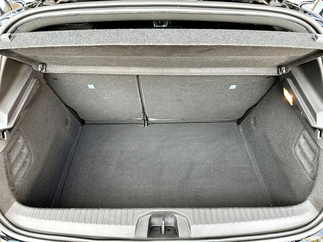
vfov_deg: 56.8
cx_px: 162
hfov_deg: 71.6
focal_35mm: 24
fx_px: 224
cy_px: 121
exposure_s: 1/121
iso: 200
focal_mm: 6.86
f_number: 1.78
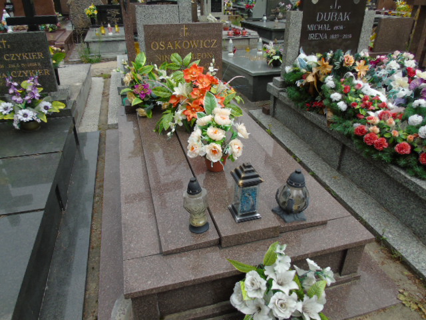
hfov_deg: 69.4
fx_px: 308
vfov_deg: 54.9
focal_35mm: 25
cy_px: 160
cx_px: 213
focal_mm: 4.4
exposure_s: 1/800
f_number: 3.4
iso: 80
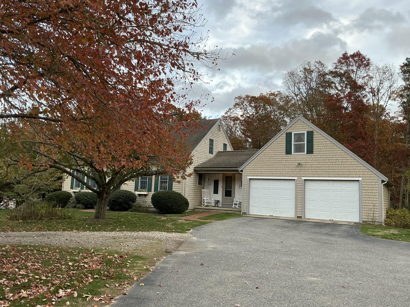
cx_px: 205
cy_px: 154
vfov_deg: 49.7
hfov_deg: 63.4
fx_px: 332
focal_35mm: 28
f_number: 1.8
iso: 20
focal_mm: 3
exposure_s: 1/236
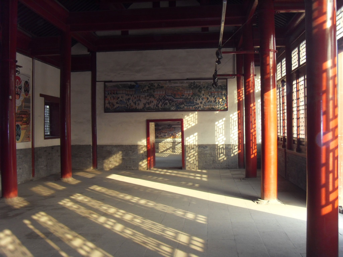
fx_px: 386
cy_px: 128
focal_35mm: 39
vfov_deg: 36.8
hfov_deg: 47.9
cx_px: 172
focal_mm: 6.6
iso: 160
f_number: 3.5
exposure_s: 1/45
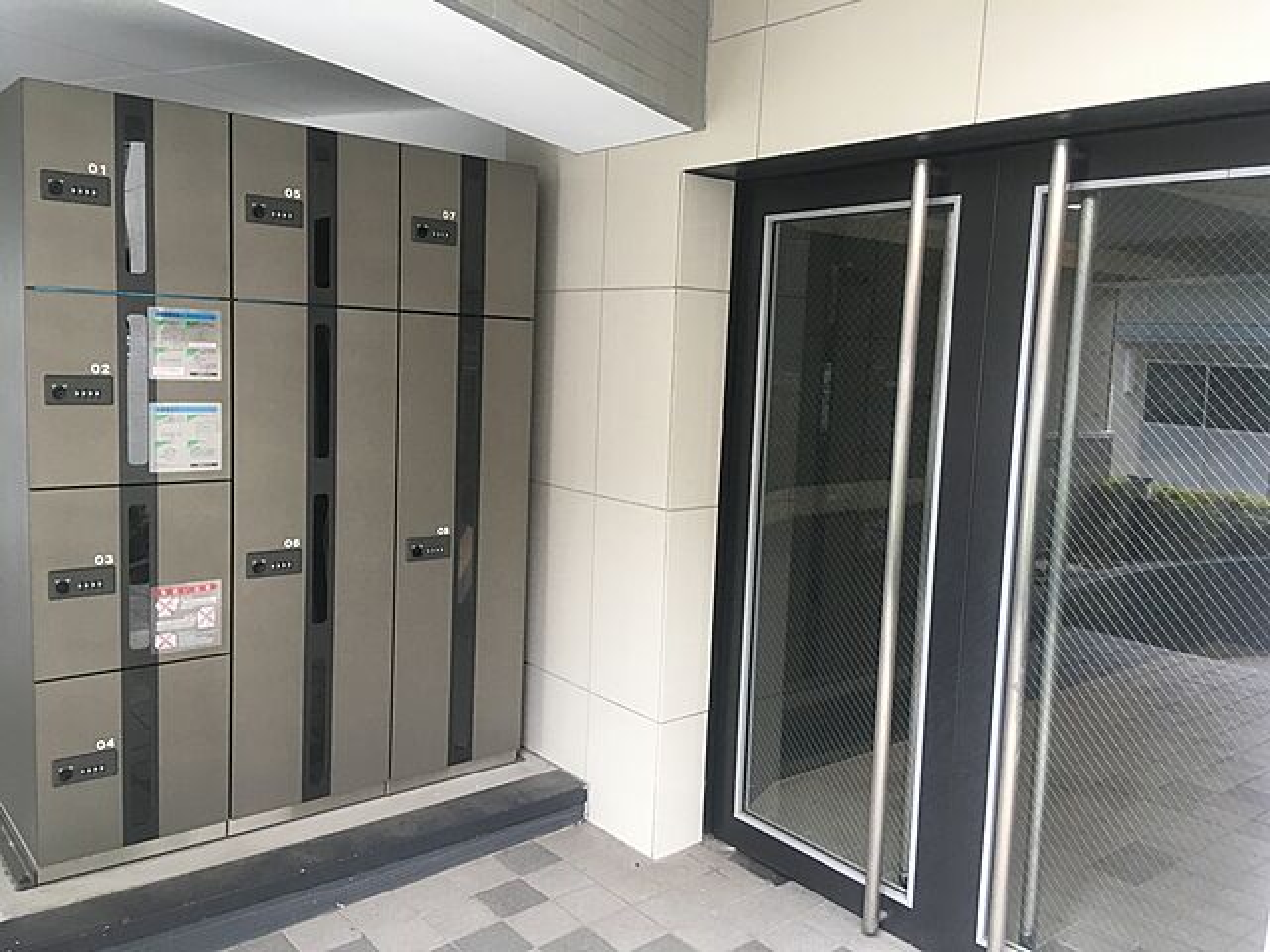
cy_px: 476
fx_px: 1064
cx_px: 635
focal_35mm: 29
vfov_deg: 48.2
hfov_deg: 61.7
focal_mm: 4.15
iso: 80
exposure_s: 1/30
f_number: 2.2
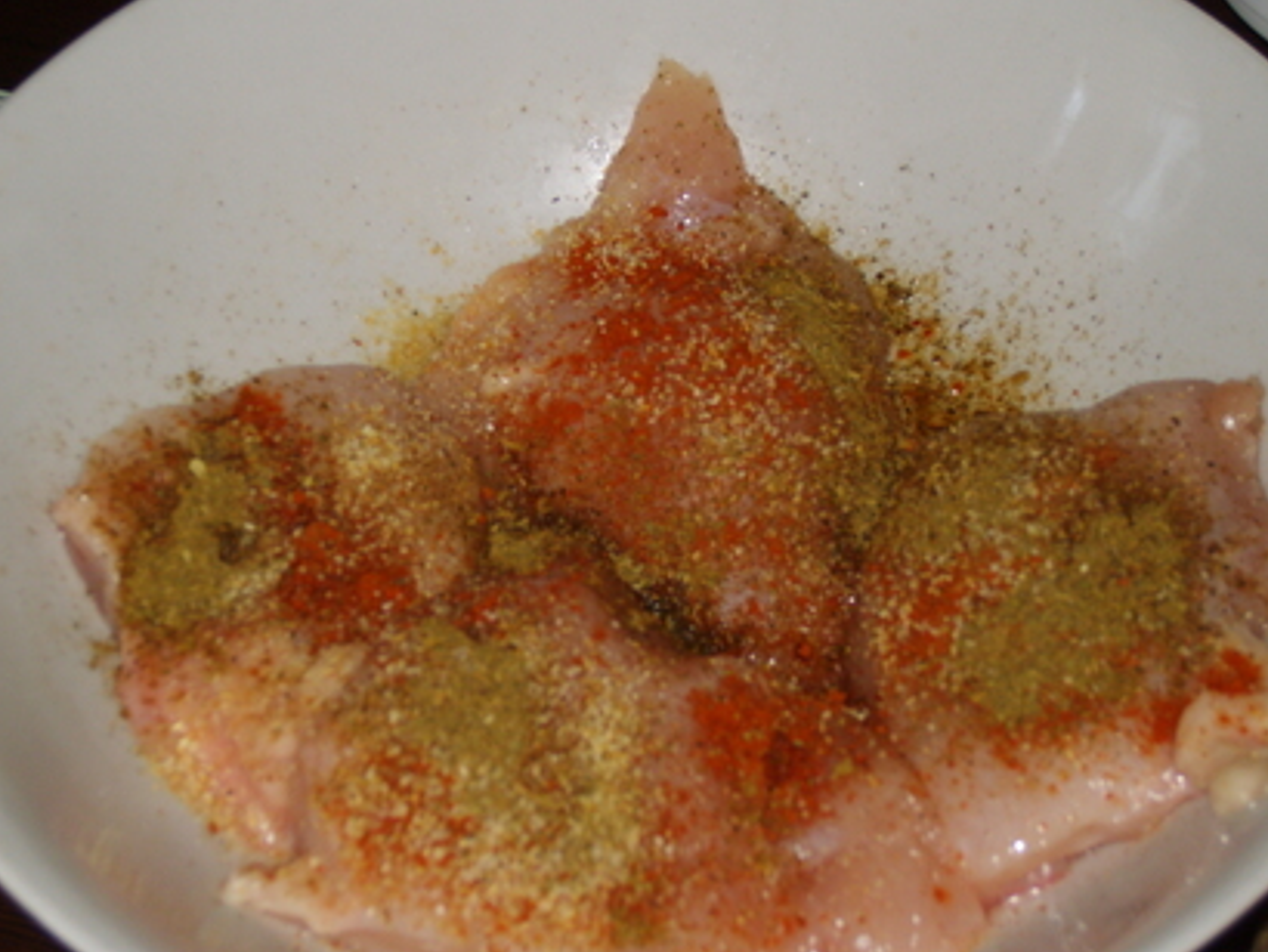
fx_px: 3299
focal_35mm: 90
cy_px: 482
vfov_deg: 16.4
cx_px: 600
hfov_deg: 21.8
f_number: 4.5
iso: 100
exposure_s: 1/60
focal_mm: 17
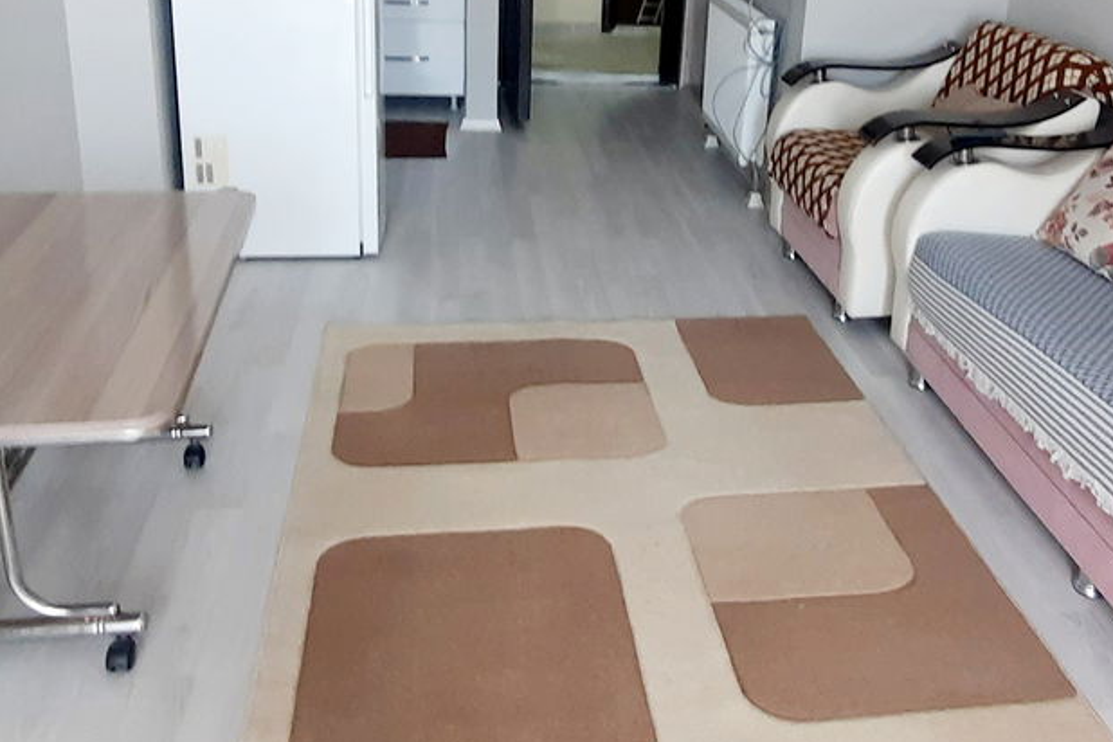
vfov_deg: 37.0
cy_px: 191
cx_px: 632
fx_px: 1082
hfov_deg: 54.3
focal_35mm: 35
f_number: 2.2
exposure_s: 1/40
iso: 125
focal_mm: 1.74
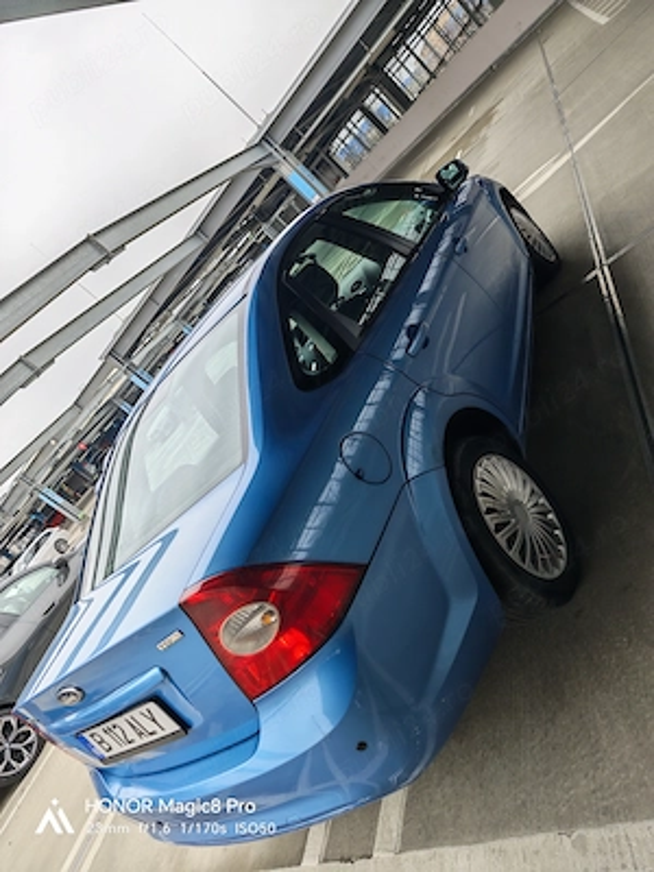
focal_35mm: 23
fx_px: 579
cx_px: 327
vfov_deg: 73.9
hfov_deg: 58.9
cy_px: 436
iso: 50
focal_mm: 6.55
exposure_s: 1/170
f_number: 1.6
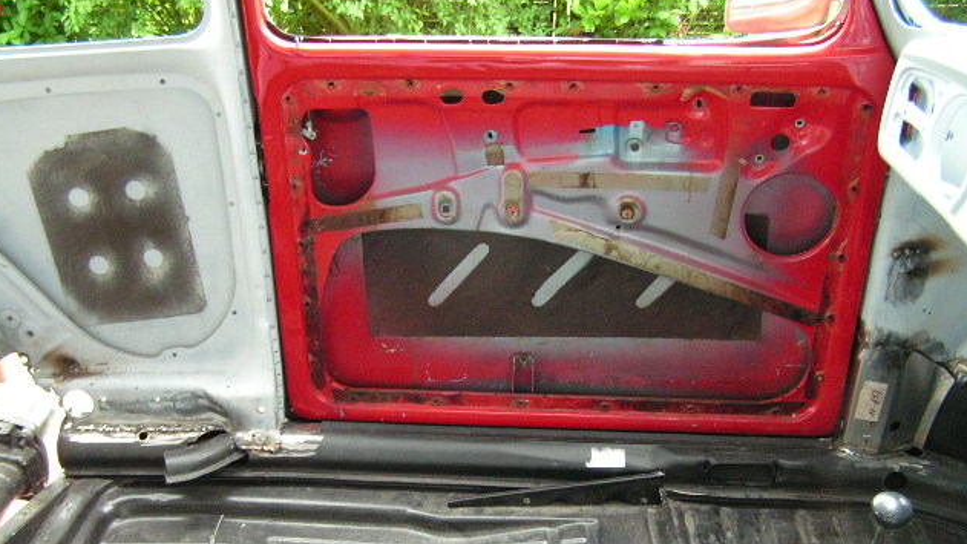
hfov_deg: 48.4
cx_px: 481
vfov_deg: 28.2
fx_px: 1077
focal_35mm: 42
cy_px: 351
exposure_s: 1/25
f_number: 2.8
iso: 200
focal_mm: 6.3
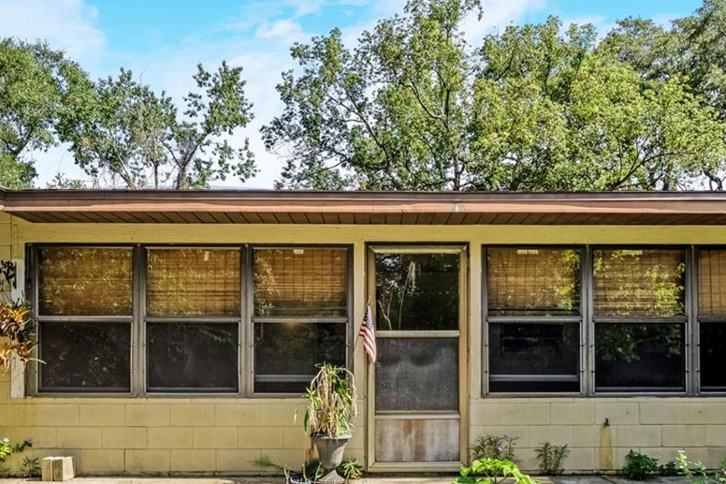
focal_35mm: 34
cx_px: 370
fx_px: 686
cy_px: 361
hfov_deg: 55.8
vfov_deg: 37.9
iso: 250
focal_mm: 11
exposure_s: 1/4000
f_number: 9
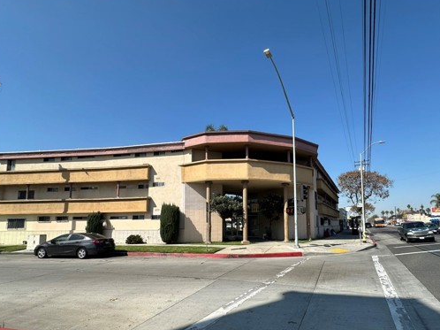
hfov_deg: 87.5
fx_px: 229
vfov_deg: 70.6
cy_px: 203
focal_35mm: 18
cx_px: 241
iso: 50
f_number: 2.2
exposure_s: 1/2257
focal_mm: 2.22
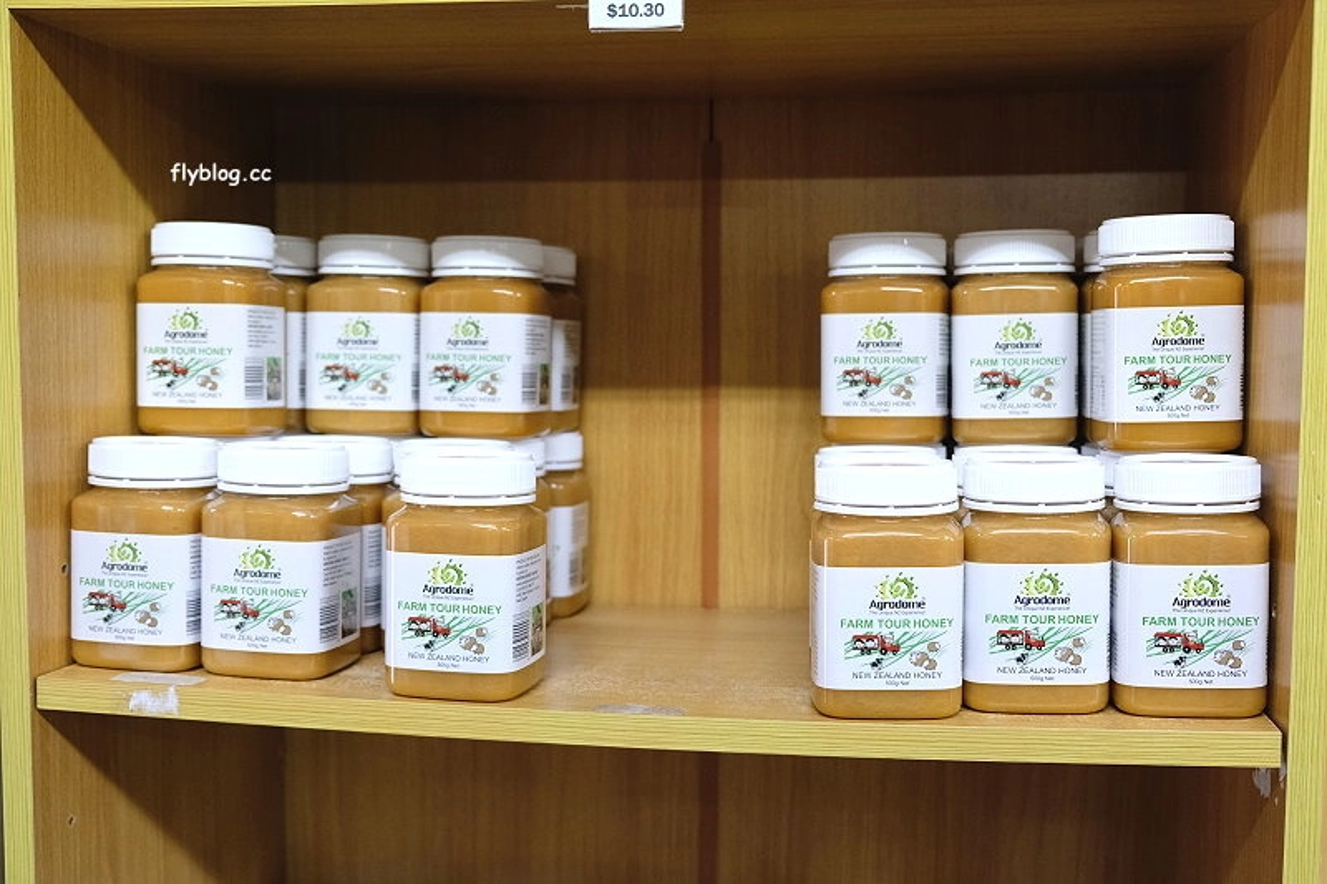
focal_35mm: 36
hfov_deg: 53.1
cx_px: 664
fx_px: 1327
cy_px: 442
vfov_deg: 36.9
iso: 1600
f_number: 3.2
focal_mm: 24.3
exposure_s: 1/160
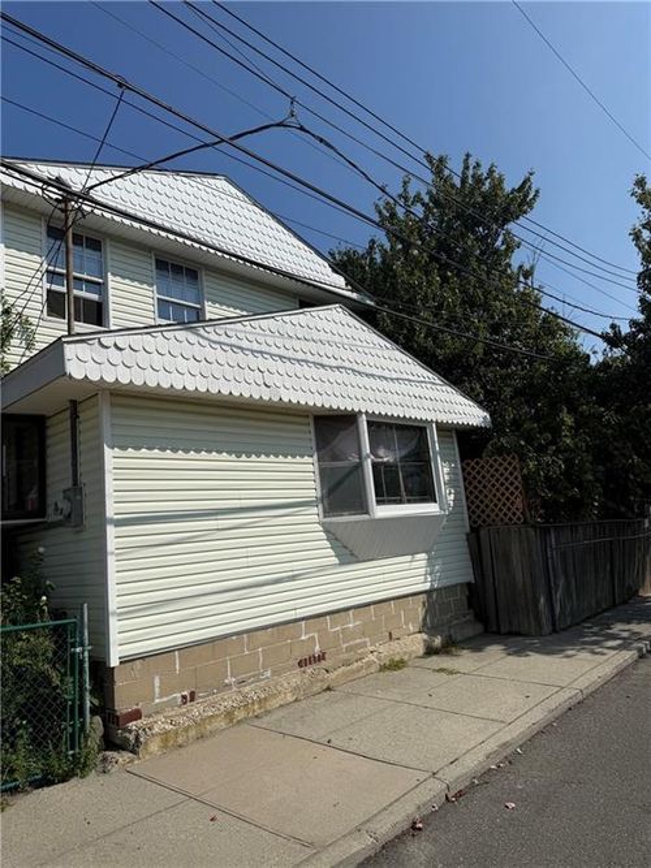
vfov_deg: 71.6
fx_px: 602
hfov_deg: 56.8
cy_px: 434
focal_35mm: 24
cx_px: 326
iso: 80
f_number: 1.78
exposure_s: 1/11905
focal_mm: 6.76
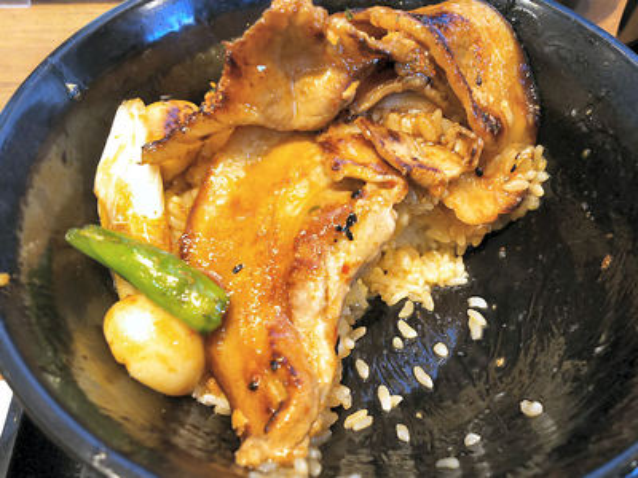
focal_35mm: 27
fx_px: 498
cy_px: 239
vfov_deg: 51.4
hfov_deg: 65.3
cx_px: 319
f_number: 1.9
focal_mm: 4.2
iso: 80
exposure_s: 1/33
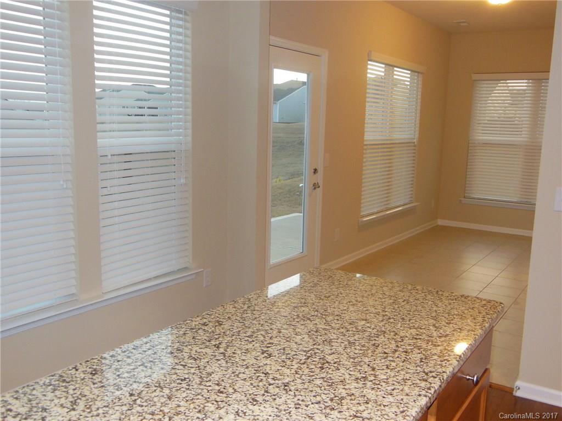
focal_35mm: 34
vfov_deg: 41.8
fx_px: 552
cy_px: 210
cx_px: 281
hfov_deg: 54.0
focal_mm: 6
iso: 400
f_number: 3.9
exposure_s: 1/30
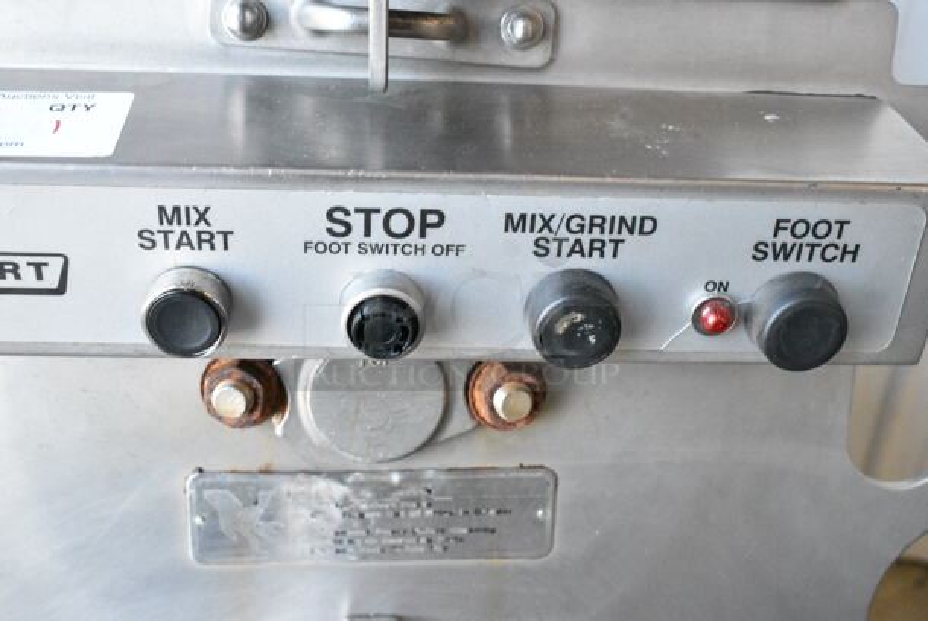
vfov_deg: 32.0
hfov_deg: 46.4
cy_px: 310
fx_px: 1084
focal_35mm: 42
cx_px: 464
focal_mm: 28
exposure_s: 1/400
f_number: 6.3
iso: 6400
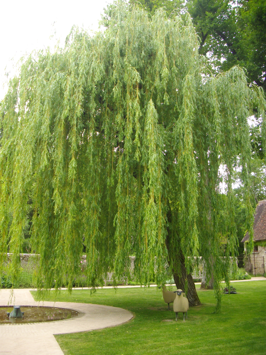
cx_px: 133
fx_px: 379
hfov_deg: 38.7
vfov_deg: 50.1
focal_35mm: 37
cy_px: 178
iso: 100
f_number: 2.8
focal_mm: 6.2
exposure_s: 1/200
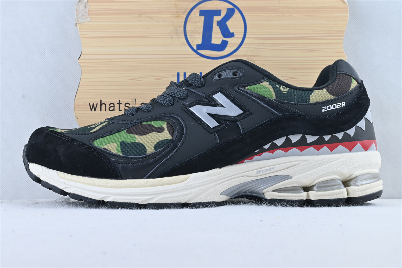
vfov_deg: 26.5
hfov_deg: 38.9
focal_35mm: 51
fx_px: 569
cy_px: 134
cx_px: 201
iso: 100
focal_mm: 34
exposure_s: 1/10
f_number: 10
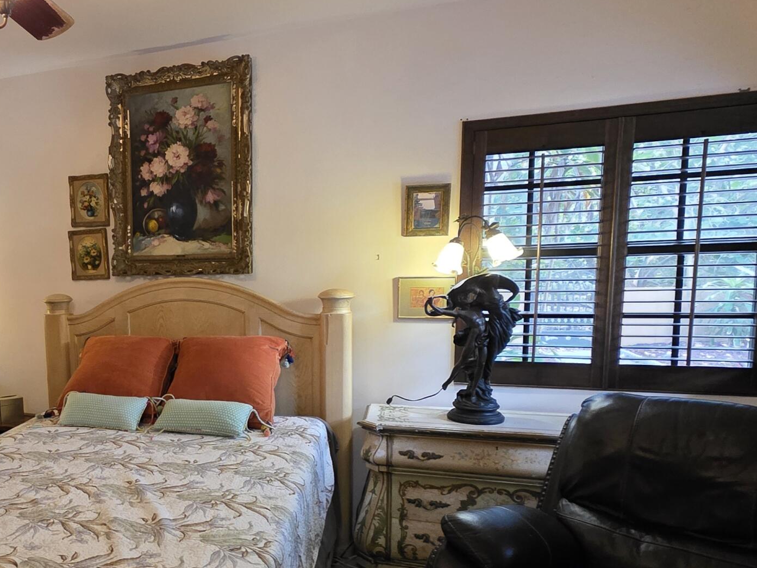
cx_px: 129
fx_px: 612
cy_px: 345
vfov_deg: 49.4
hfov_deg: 57.6
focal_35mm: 28
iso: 800
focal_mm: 2.2
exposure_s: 1/60
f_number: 1.9
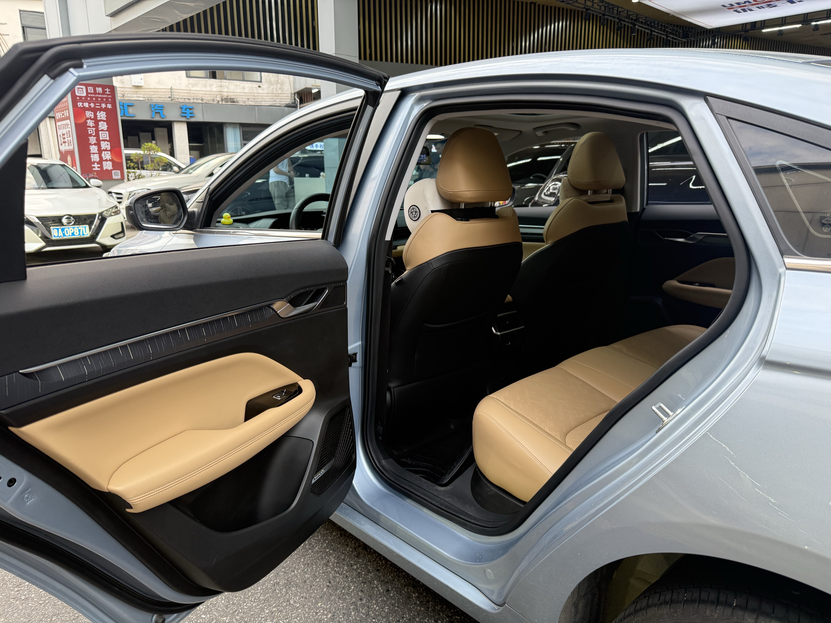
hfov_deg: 71.6
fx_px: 576
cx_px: 416
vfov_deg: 56.8
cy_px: 312
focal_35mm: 24
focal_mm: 6.76
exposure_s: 1/122
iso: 200
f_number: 1.78
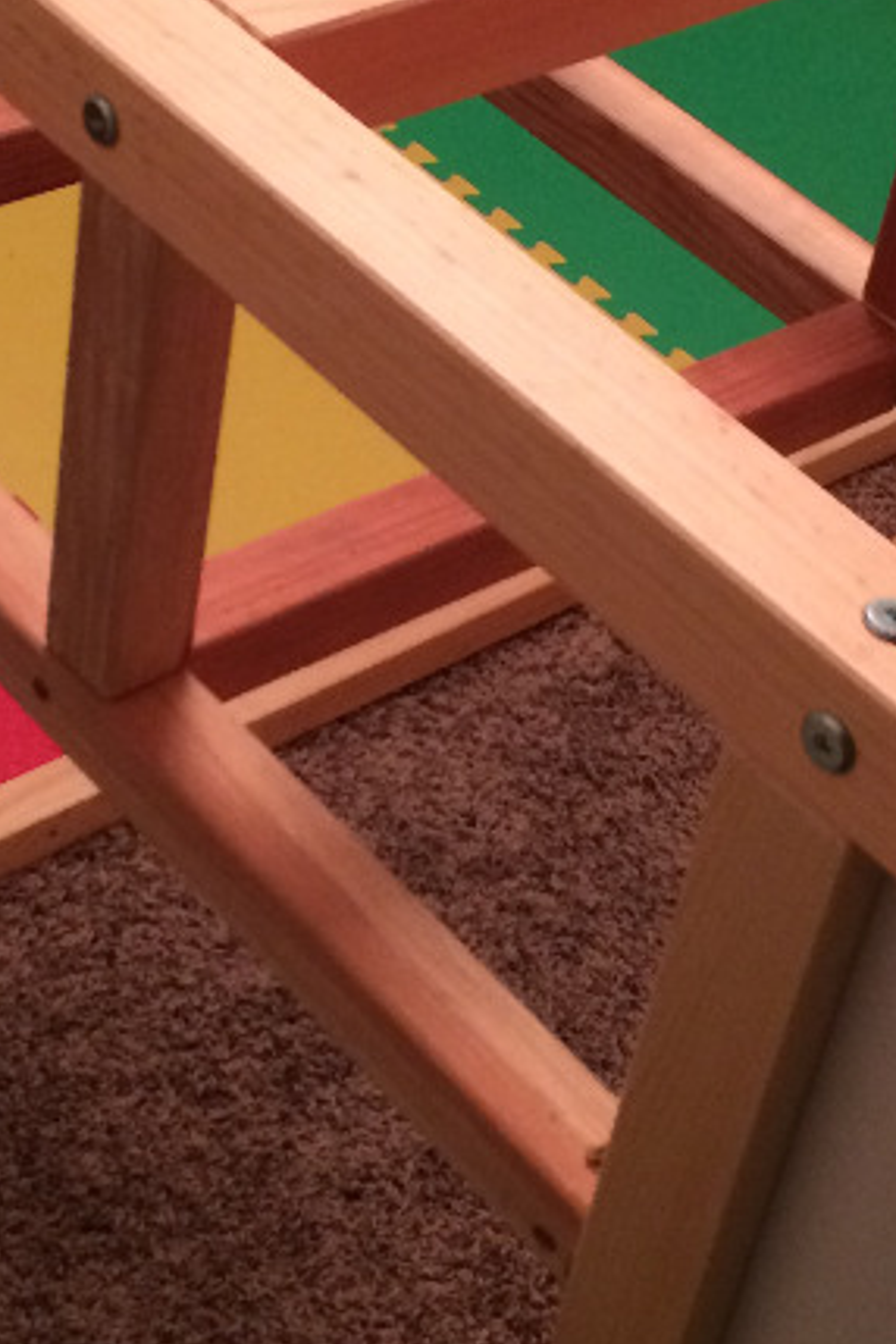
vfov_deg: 26.6
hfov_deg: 17.9
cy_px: 517
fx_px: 2837
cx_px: 476
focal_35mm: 76
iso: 250
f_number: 2.2
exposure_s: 1/30
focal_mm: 4.15
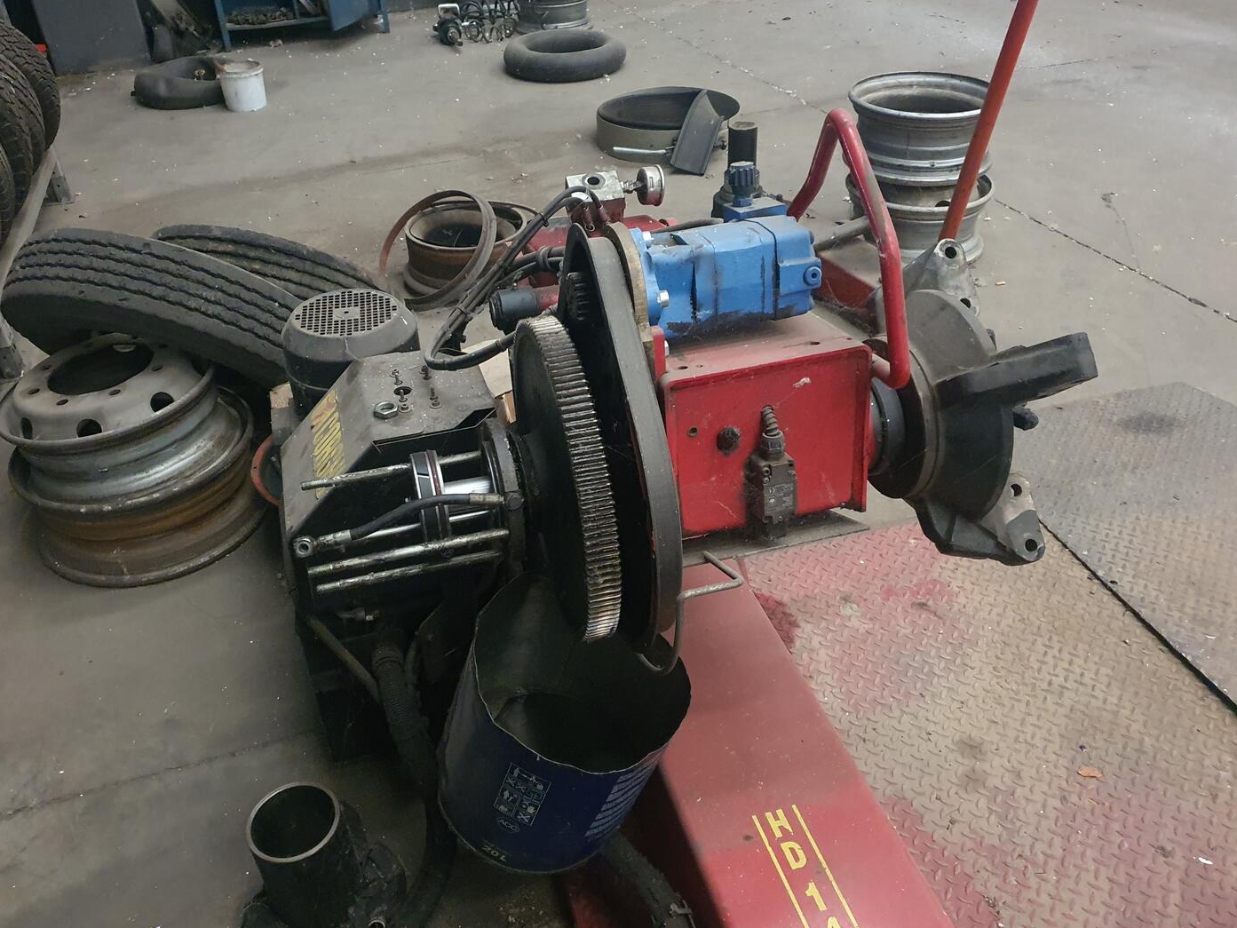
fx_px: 1001
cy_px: 451
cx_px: 589
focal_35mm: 28
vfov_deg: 49.7
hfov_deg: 63.4
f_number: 1.5
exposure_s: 1/14
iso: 500
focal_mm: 4.3
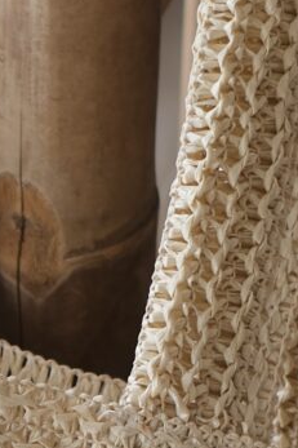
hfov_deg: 3.5
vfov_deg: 5.2
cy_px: 757
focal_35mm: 391
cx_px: -188
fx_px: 4859
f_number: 2.5
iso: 125
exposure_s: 1/60
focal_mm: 35
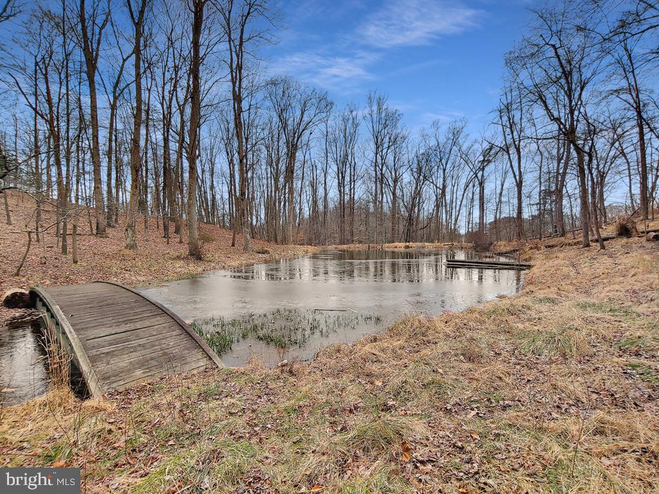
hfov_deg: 94.5
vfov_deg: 78.1
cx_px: 330
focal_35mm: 16
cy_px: 247
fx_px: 305
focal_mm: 2.18
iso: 50
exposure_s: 1/385
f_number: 1.9
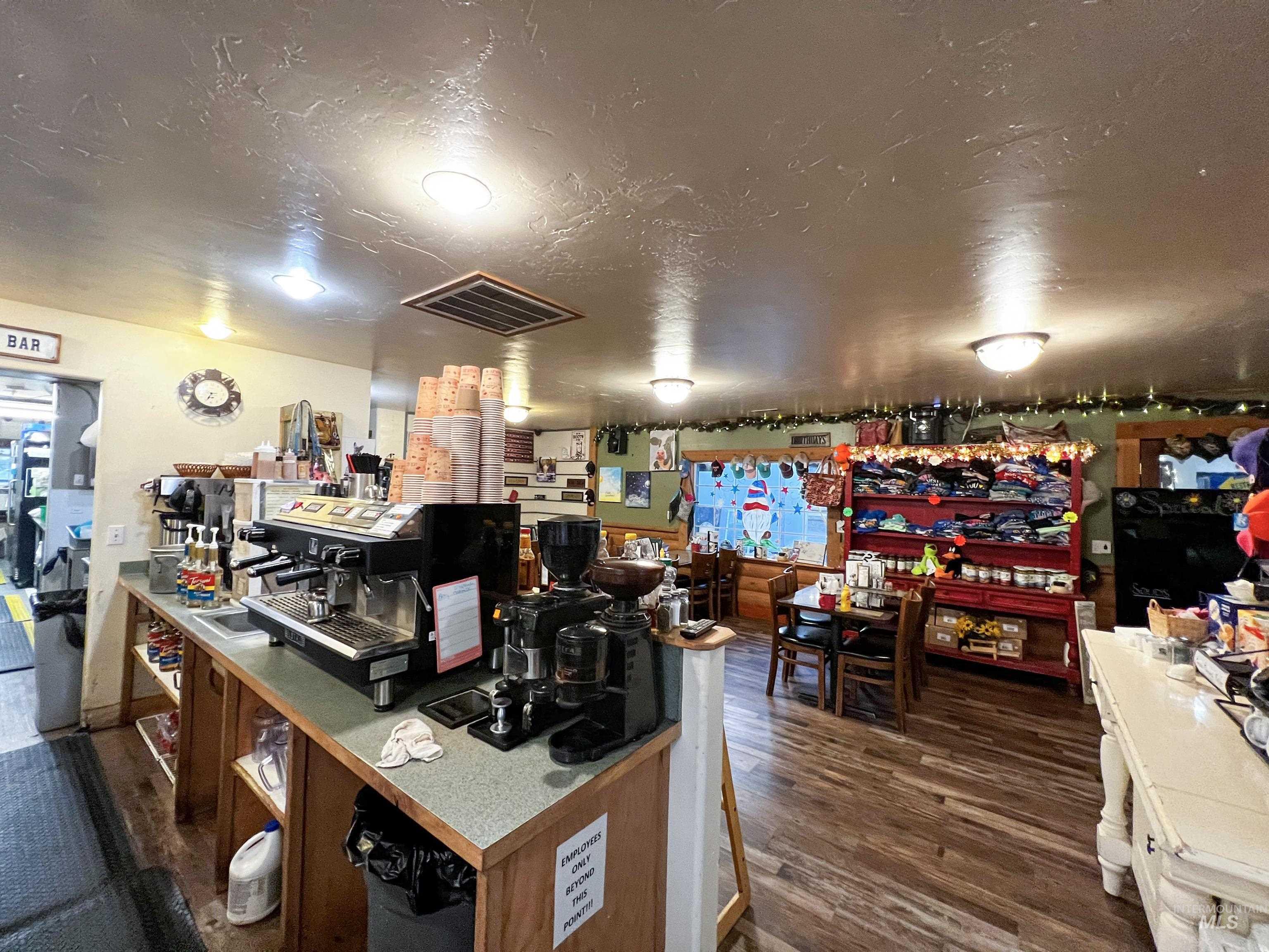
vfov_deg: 89.9
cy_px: 476
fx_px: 477
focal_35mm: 13
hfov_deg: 106.2
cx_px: 634
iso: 400
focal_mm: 1.57
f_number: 1.8
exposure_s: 1/60
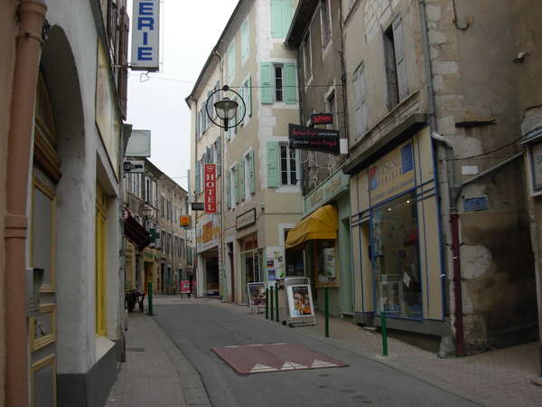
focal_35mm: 38
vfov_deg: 37.7
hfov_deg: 49.0
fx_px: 595
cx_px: 271
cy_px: 204
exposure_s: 1/352
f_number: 2.9
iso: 79
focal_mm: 6.3
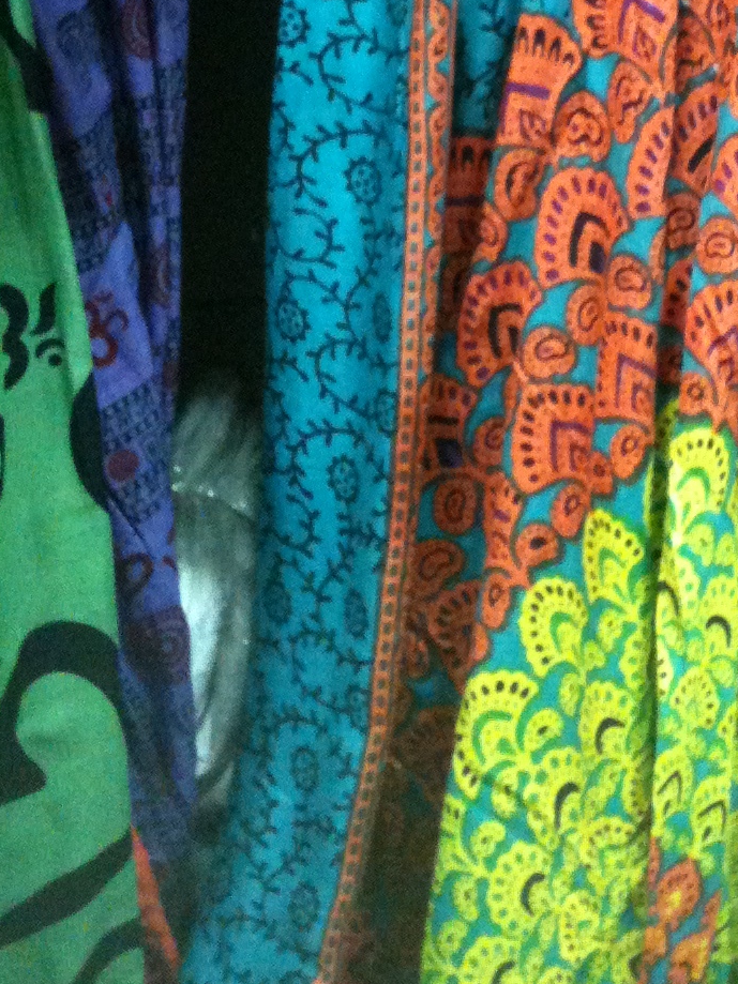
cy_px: 157
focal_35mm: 78
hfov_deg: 18.2
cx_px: 812
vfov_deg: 24.5
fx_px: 2218
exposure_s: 1/15
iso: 500
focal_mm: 3.85
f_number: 2.8
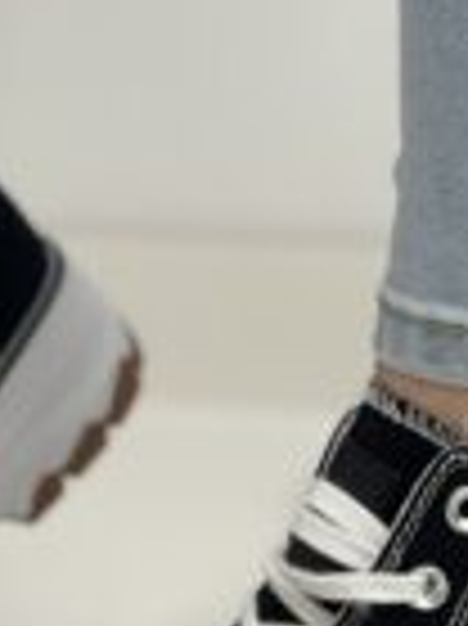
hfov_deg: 10.7
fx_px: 2491
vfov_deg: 14.2
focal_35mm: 138
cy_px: 482
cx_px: 166
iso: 125
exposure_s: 1/100
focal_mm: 6.86
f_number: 1.78
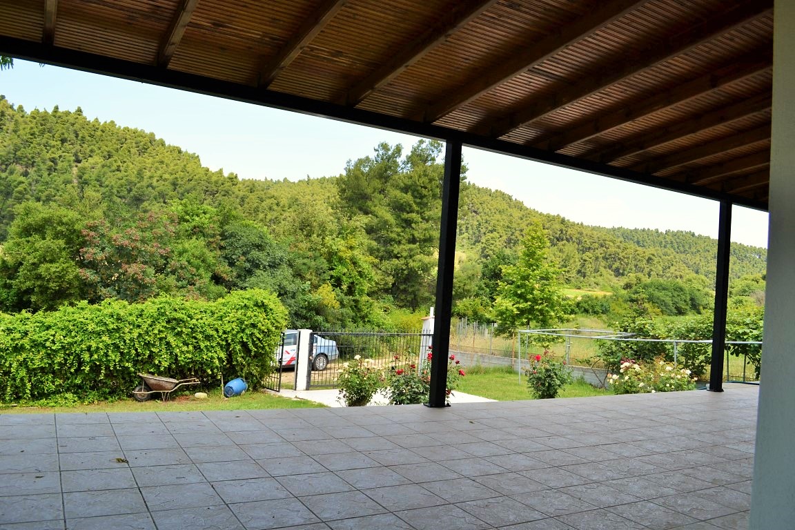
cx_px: 398
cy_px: 265
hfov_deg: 67.4
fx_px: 596
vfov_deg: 47.9
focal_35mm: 27
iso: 100
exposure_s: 1/160
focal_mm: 18
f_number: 6.3
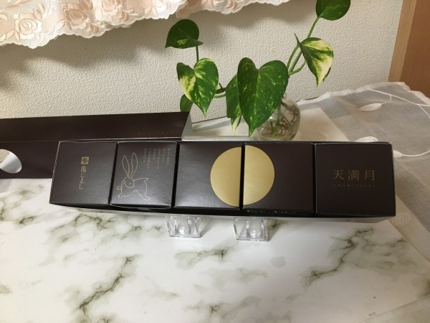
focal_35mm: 29
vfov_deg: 48.2
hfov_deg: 61.7
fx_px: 360
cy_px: 162
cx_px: 215
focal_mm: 4.15
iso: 200
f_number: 2.2
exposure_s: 1/33
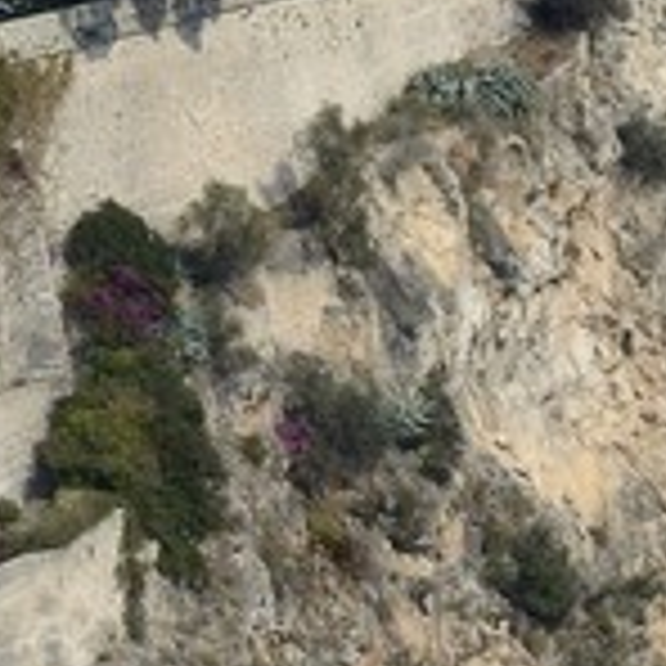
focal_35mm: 412
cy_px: 468
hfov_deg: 4.0
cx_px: 2776
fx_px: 8968
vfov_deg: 4.3
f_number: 10
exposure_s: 1/320
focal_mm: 45
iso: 200
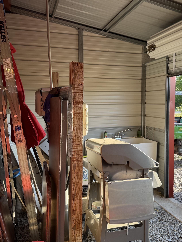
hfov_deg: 42.8
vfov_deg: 55.4
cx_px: 107
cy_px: 123
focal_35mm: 33
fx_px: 231
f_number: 1.78
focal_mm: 6.76
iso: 64
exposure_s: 1/207
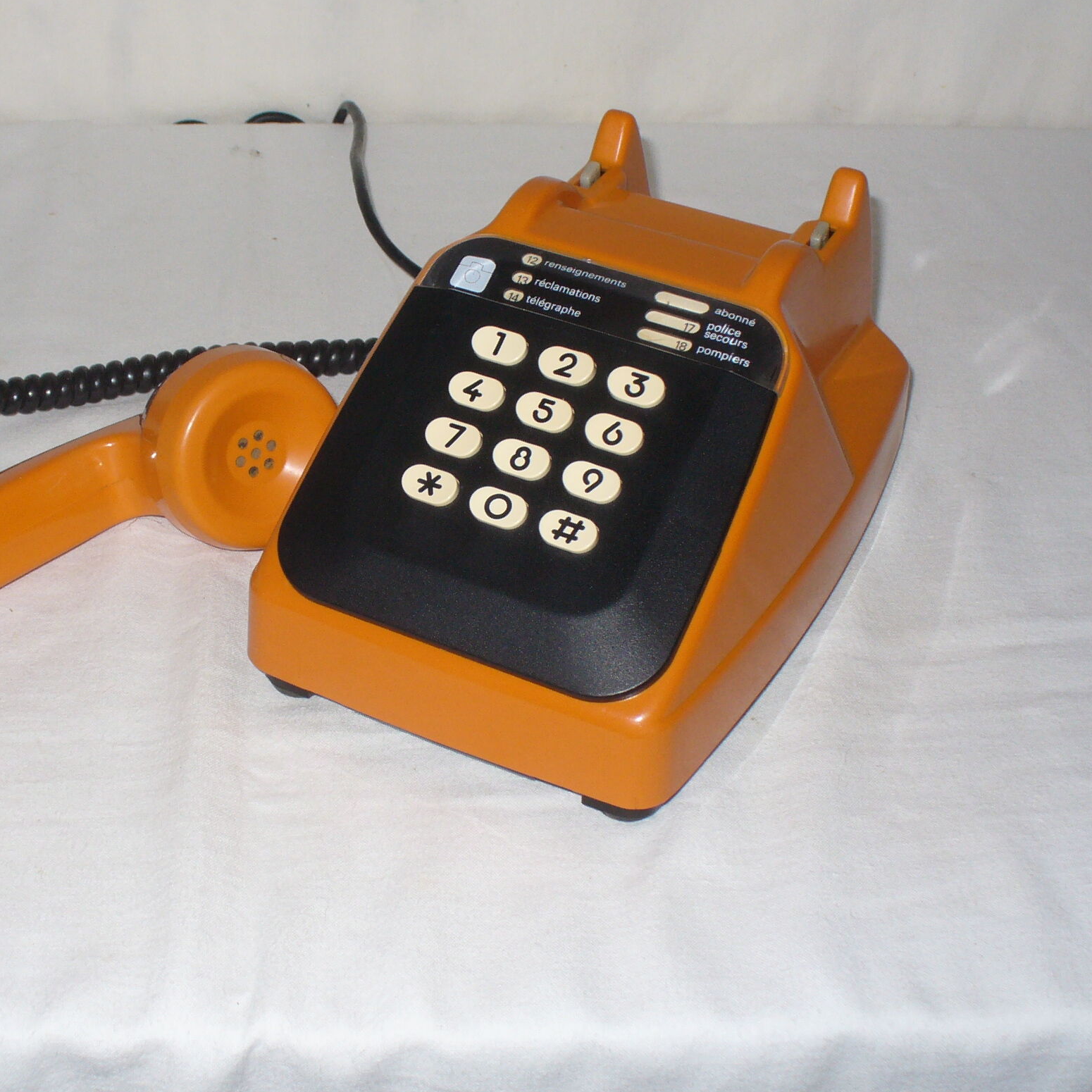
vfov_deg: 31.6
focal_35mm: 54
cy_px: 466
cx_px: 416
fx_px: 1927
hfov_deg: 31.5
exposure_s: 1/30
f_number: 2.8
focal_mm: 6.1
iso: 100
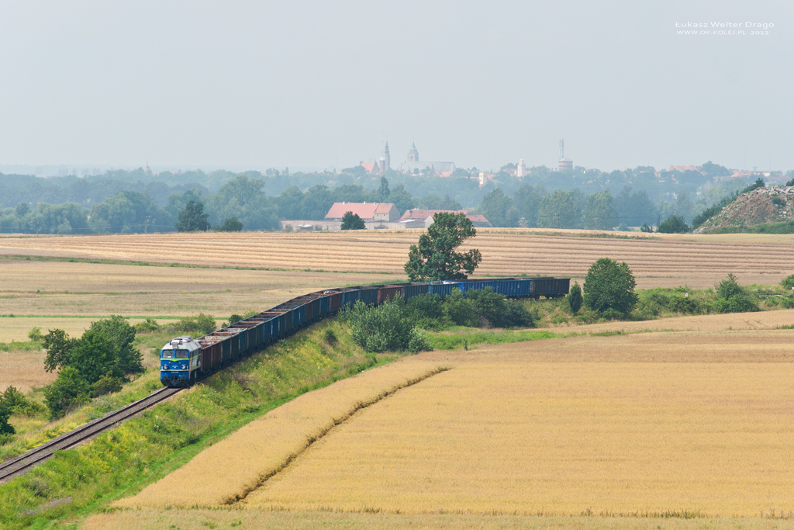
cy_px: 265
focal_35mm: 285
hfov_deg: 7.2
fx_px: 6286
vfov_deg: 4.8
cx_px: 397
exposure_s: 1/800
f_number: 8
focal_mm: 190
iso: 200
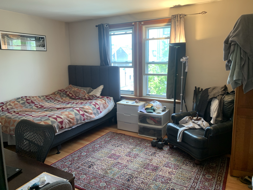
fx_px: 190
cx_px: 126
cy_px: 95
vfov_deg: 53.1
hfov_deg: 67.3
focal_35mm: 26
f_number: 1.8
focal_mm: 4.25
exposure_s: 1/60
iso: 64
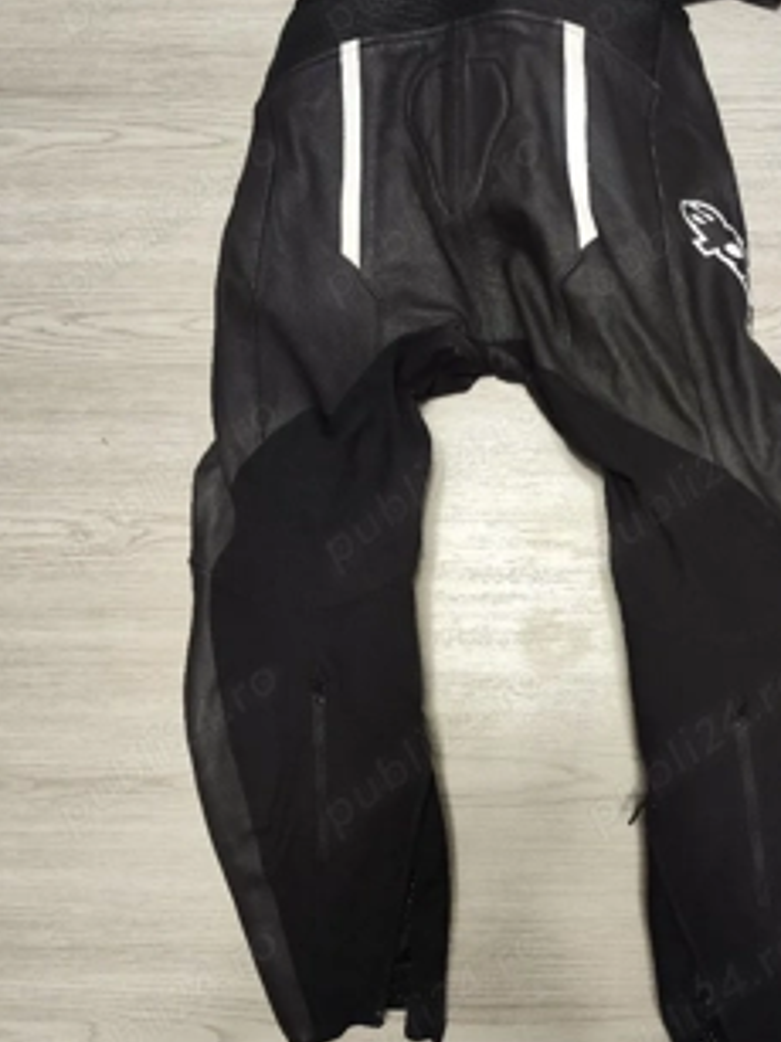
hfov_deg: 46.3
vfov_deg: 60.0
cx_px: 499
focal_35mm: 30
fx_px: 903
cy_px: 523
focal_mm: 7.01
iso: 1321
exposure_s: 1/50
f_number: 1.69
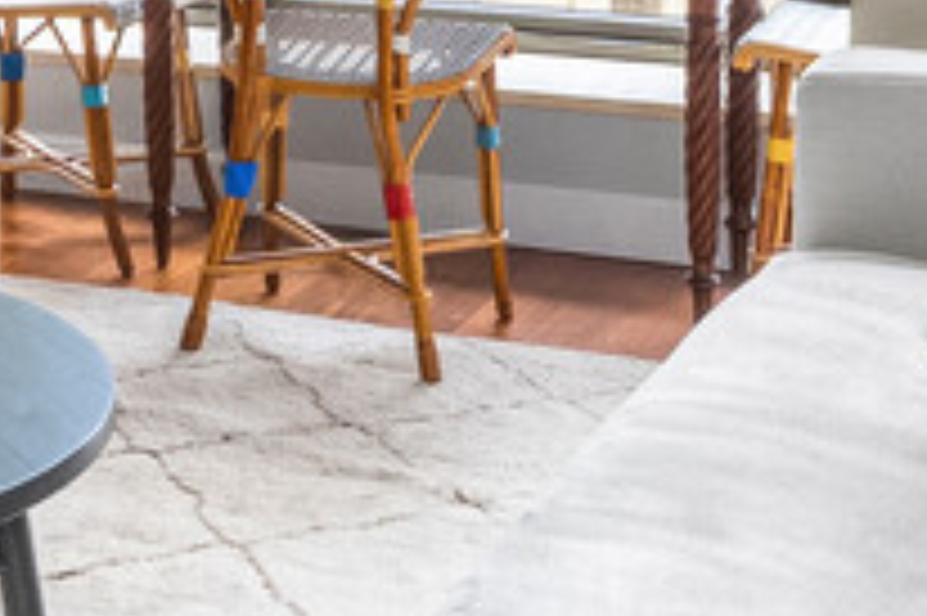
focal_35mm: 102
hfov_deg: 18.8
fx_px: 2624
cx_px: -212
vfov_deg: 12.5
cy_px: -400
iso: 2000
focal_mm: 14
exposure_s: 1/6
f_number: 11
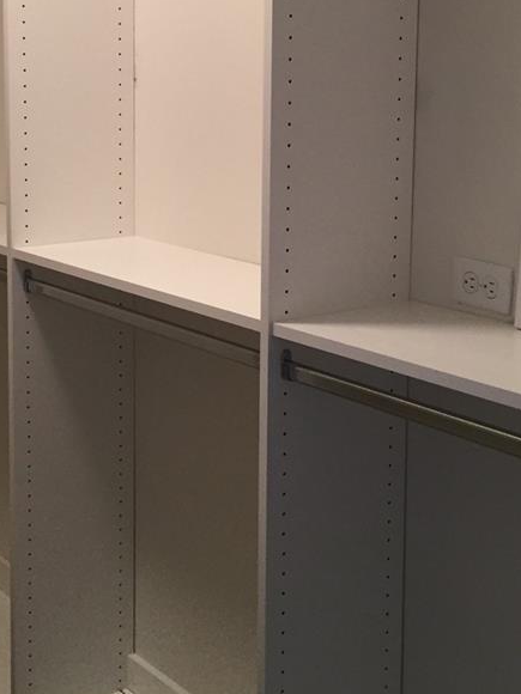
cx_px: 171
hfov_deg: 24.3
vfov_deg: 31.7
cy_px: 196
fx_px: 1204
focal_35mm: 60
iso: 125
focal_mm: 4.15
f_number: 2.2
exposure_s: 1/30
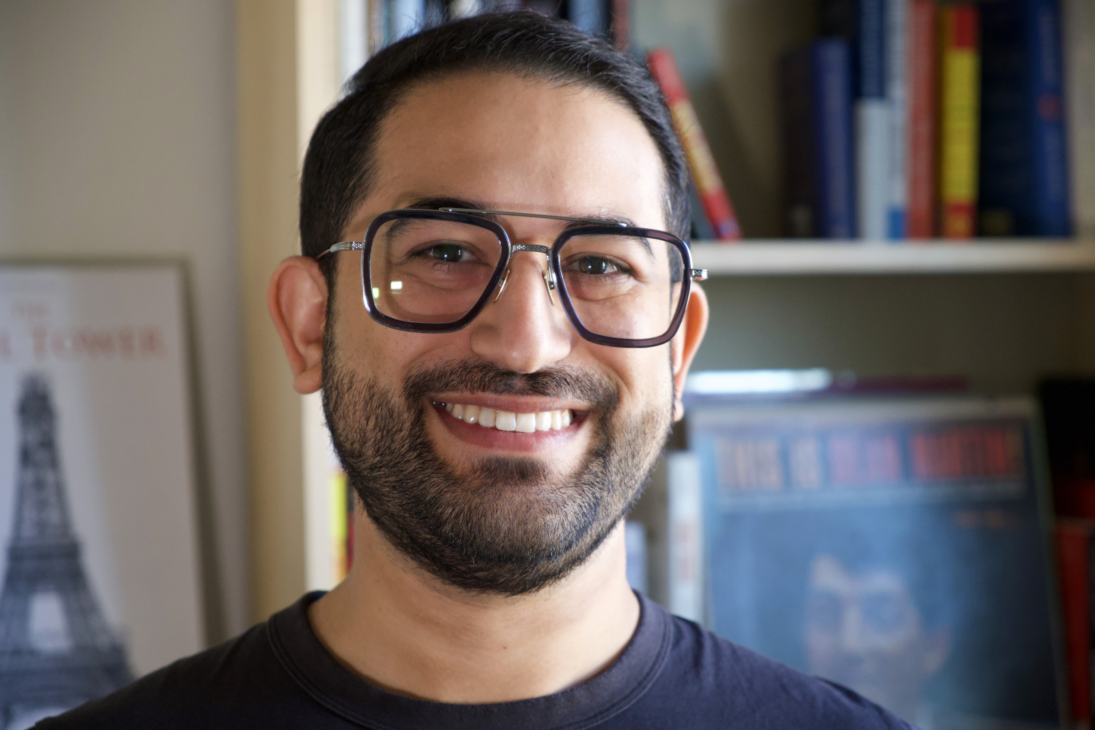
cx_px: 550
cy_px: 363
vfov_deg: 16.3
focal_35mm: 84
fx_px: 2555
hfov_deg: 24.2
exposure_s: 1/125
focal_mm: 55
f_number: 4
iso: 2000
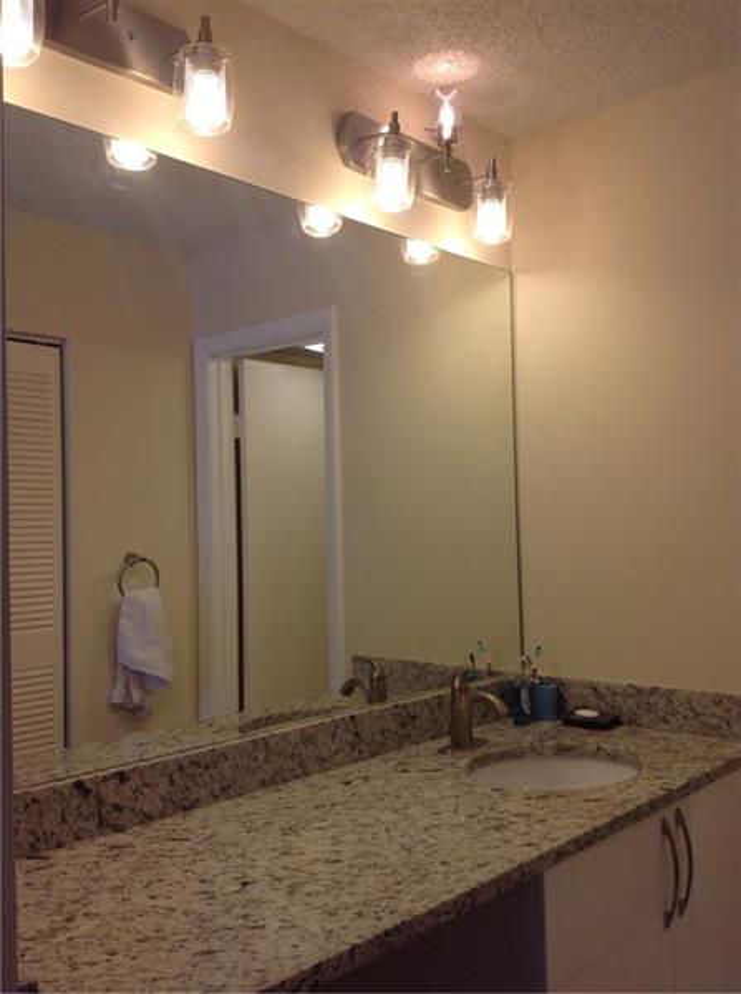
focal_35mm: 35
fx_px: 1003
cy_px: 497
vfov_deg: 52.7
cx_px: 370
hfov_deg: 40.5
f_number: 2.4
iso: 80
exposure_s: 1/120
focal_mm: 4.28
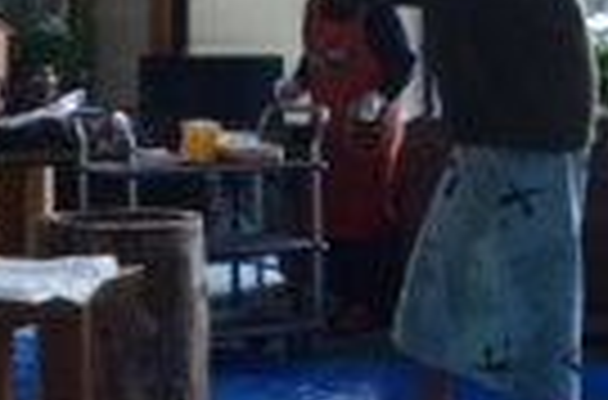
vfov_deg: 14.1
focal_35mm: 93
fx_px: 1573
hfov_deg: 21.8
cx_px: 225
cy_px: -79
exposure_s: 1/200
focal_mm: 21
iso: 3200
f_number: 7.1
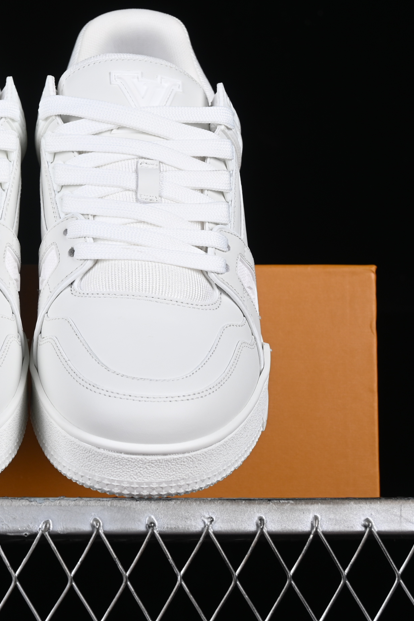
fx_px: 1949
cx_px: 24
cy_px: 310
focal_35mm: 113
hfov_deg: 12.0
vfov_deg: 18.1
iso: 160
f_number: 8
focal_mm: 50
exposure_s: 1/125
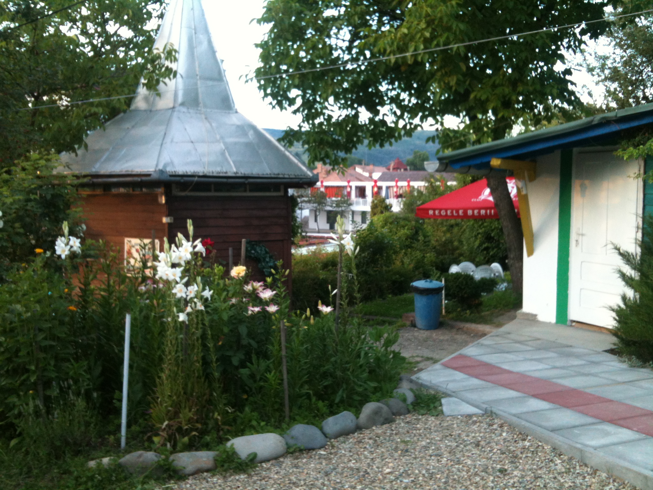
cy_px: 245
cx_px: 326
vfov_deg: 40.7
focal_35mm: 35
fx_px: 660
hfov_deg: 52.6
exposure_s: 1/24
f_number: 2.8
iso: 80
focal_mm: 3.85
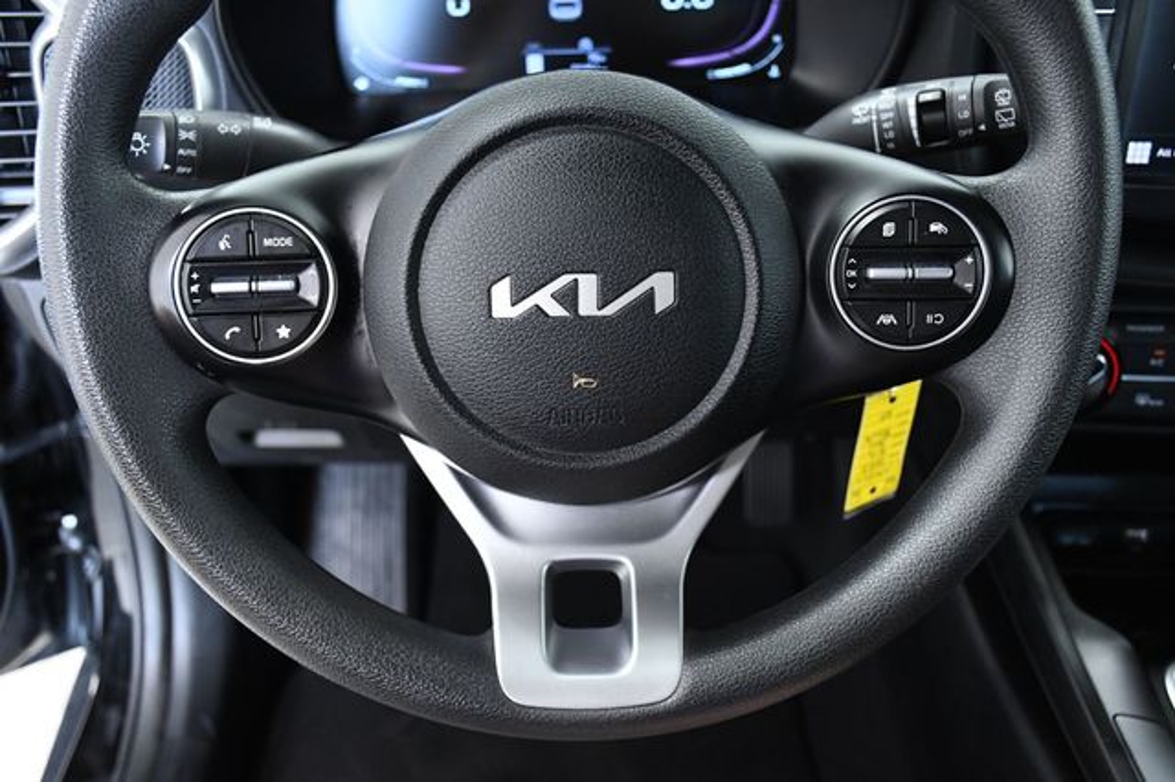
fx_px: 1174
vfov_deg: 36.8
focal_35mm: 36
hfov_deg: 53.2
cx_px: 588
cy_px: 391
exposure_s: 1/80
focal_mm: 24
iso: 2500
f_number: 4.5
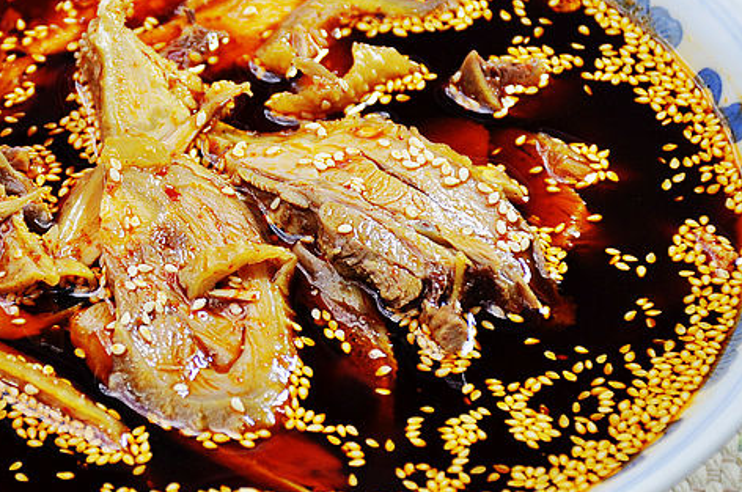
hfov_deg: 9.0
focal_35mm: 229
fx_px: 4712
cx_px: 190
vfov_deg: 6.0
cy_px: 221
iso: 400
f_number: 6.3
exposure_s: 1/125
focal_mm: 90
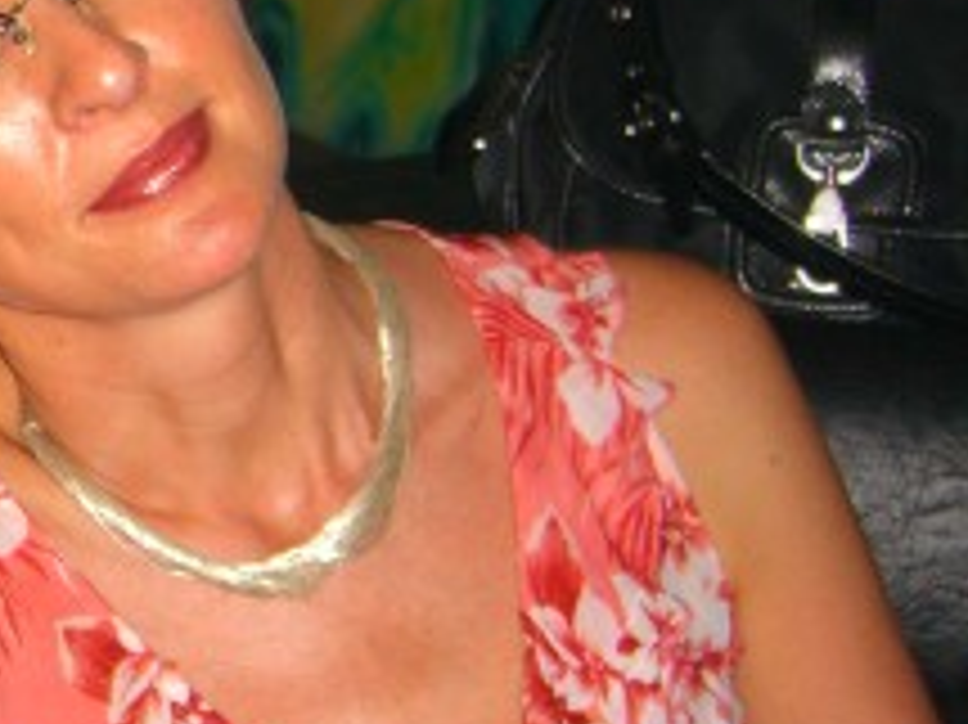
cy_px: 292
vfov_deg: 13.9
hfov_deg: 17.3
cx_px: -342
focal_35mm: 106
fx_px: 2963
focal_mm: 7.9
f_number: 2.8
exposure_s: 1/60
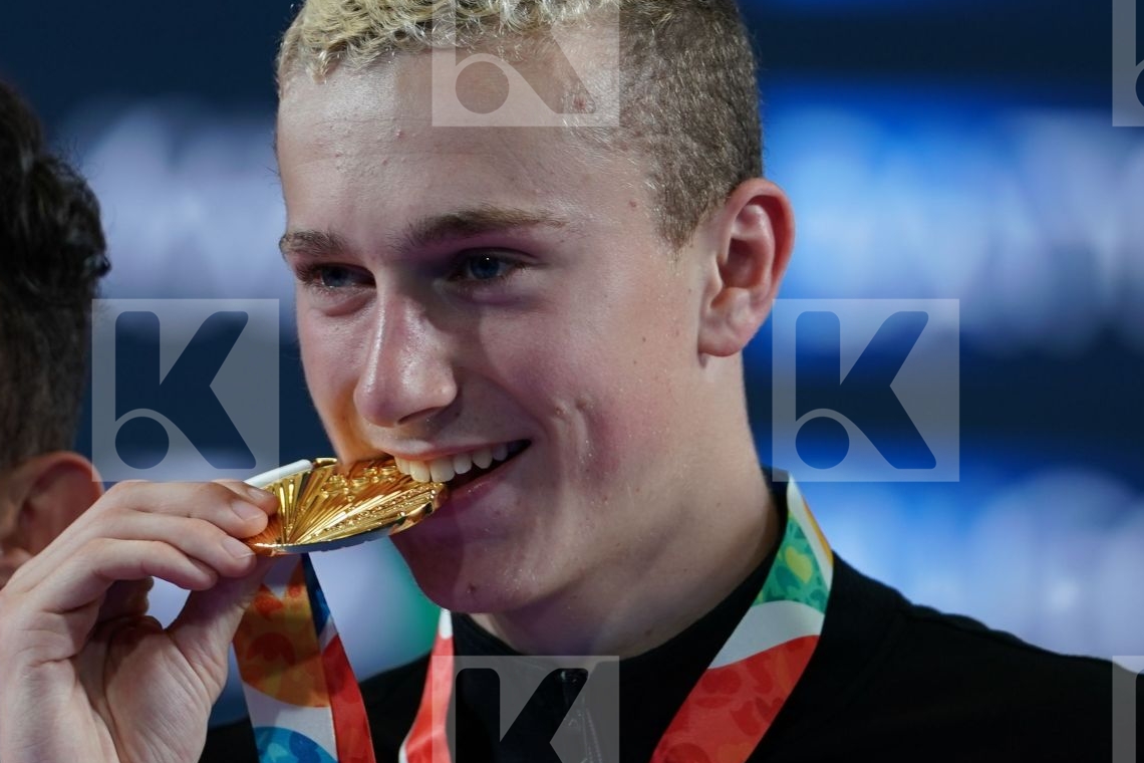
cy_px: 391
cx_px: 526
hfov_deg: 4.7
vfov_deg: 3.1
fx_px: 14045
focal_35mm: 442
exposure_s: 1/250
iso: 250
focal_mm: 187
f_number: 2.8
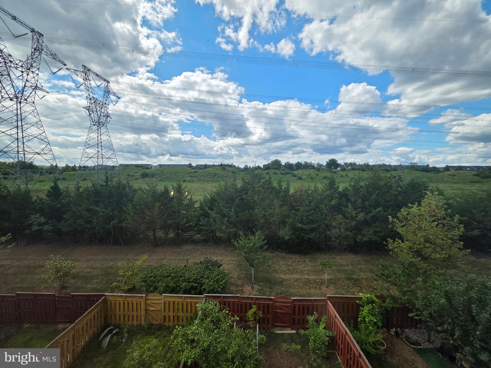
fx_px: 184
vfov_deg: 89.9
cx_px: 246
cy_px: 184
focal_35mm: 13
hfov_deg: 106.2
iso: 40
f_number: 1.9
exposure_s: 1/1645
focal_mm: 2.2
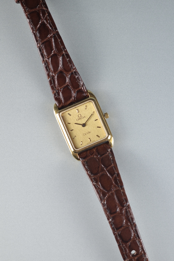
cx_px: 87
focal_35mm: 40
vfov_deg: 48.5
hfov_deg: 33.4
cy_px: 130
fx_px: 290
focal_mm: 26
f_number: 2.8
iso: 100
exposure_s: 1/60
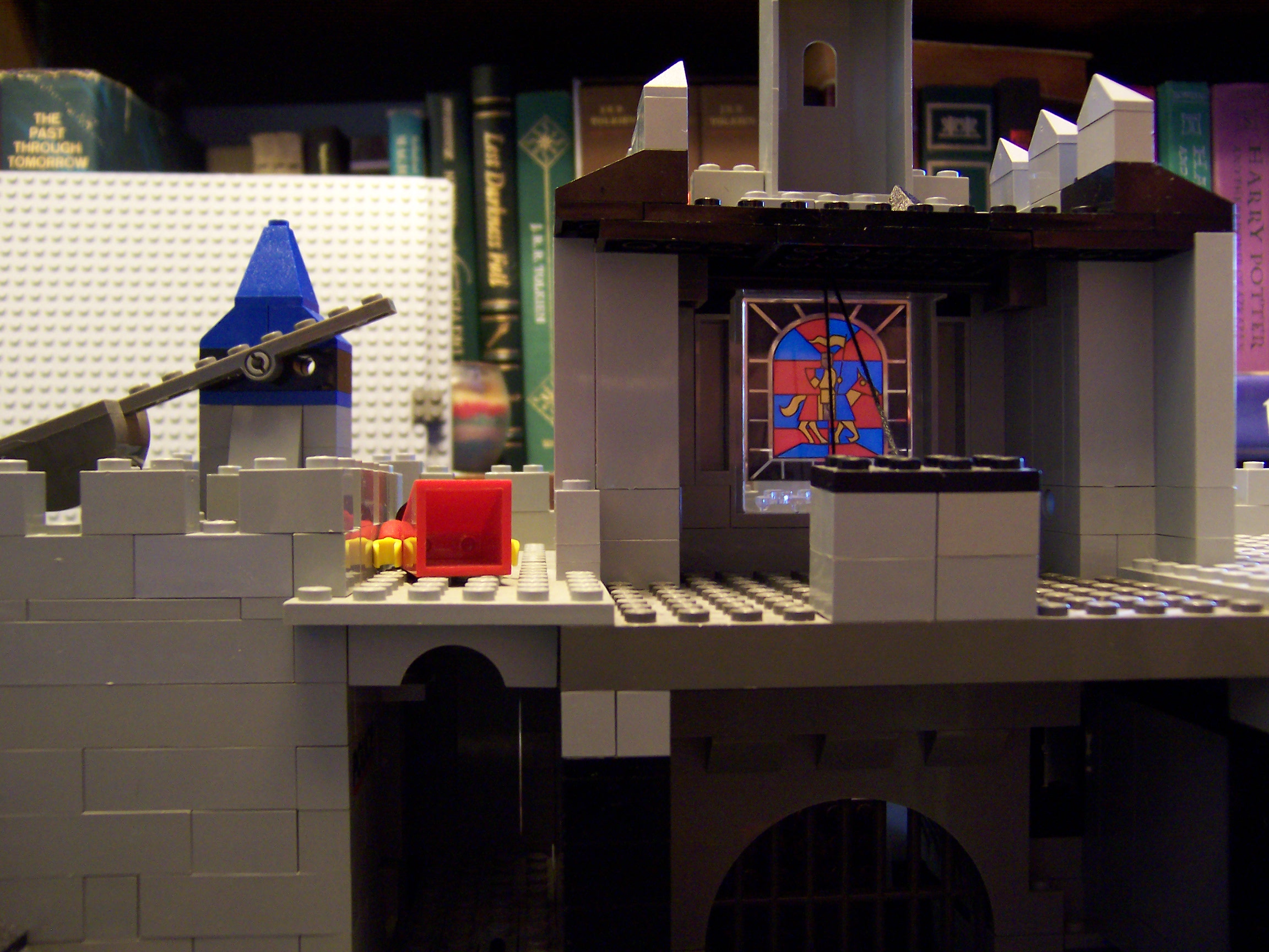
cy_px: 476
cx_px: 634
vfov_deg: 42.9
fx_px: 1210
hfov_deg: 55.4
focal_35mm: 33
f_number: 2.8
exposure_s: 1/8
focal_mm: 5.5
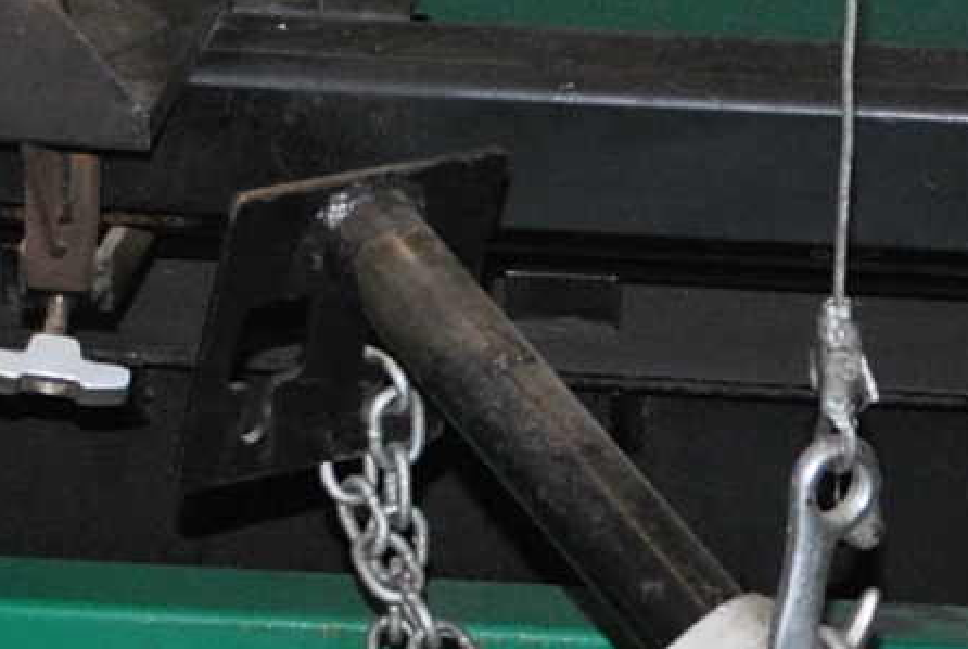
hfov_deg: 8.7
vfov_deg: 5.9
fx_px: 6302
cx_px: 1018
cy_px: 525
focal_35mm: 234
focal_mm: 24
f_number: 4
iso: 200
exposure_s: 1/60
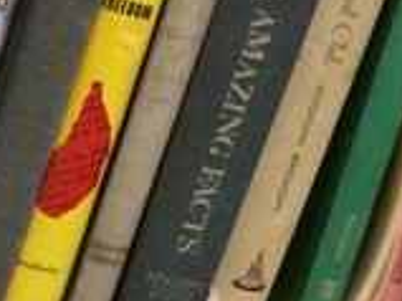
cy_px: 677
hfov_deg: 10.8
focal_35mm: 170
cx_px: -351
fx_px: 1973
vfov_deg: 8.1
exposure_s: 1/20
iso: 320
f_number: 2.2
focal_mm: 4.12
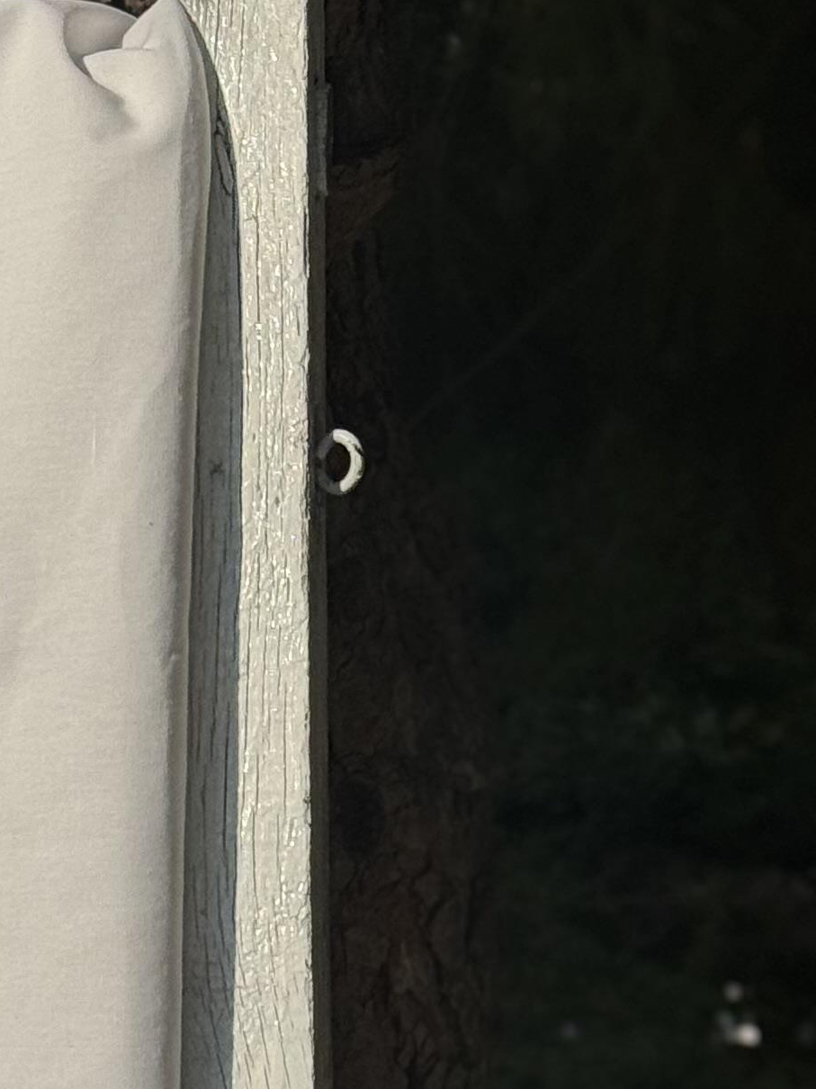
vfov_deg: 12.3
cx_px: -415
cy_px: 949
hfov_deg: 9.0
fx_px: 5031
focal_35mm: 160
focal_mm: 6.76
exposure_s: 1/12500
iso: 64
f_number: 1.78
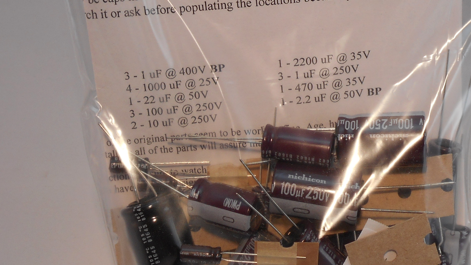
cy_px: 86
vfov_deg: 11.3
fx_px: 1337
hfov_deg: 20.0
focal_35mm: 107
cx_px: 277
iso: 100
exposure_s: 1/30
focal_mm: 9.1
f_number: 4.9
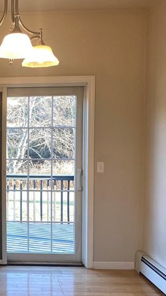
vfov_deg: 41.3
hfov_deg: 22.2
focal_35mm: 50
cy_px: 162
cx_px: -31
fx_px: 391
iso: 100
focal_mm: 4.25
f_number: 1.8
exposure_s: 1/120
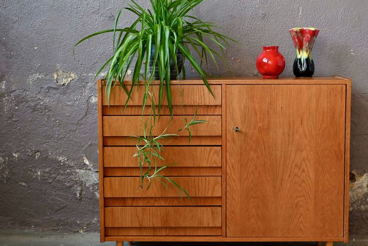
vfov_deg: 22.6
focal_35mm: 60
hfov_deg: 33.3
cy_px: 114
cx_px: 219
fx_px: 614
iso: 720
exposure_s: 1/125
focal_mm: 45
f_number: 4
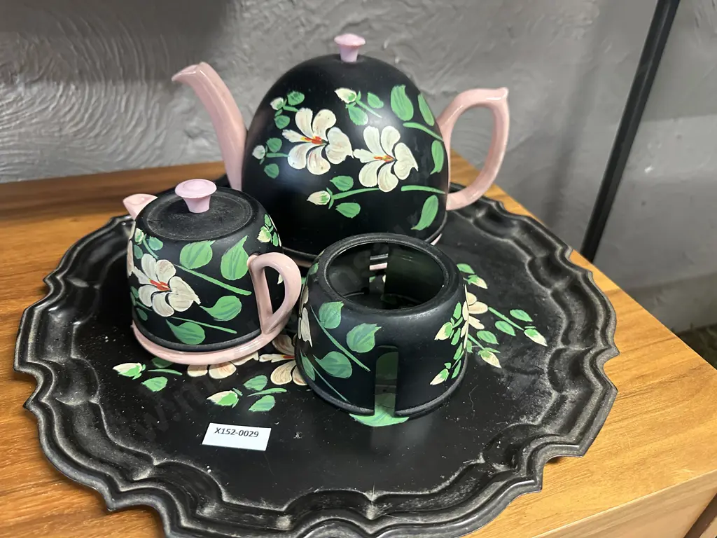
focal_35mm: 24
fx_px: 497
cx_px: 358
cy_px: 269
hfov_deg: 71.6
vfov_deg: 56.8
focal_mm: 6.86
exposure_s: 1/50
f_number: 1.78
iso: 640
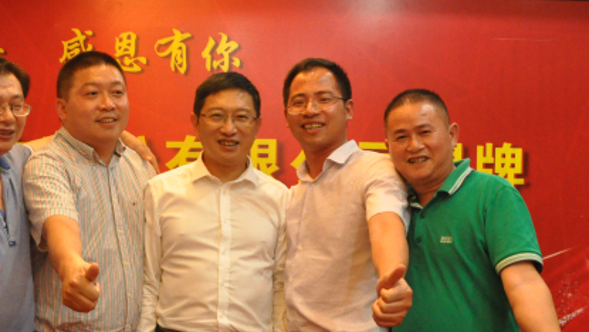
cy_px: 248
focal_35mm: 51
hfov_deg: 39.9
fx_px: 797
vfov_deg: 23.3
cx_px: 179
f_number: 8
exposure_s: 1/40
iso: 3200
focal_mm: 18
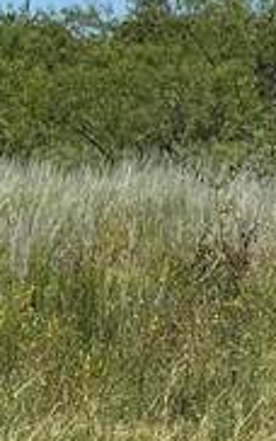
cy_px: 143
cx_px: -445
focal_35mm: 143
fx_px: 1718
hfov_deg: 8.2
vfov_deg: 14.6
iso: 80
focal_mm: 6.76
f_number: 1.78
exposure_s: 1/5814
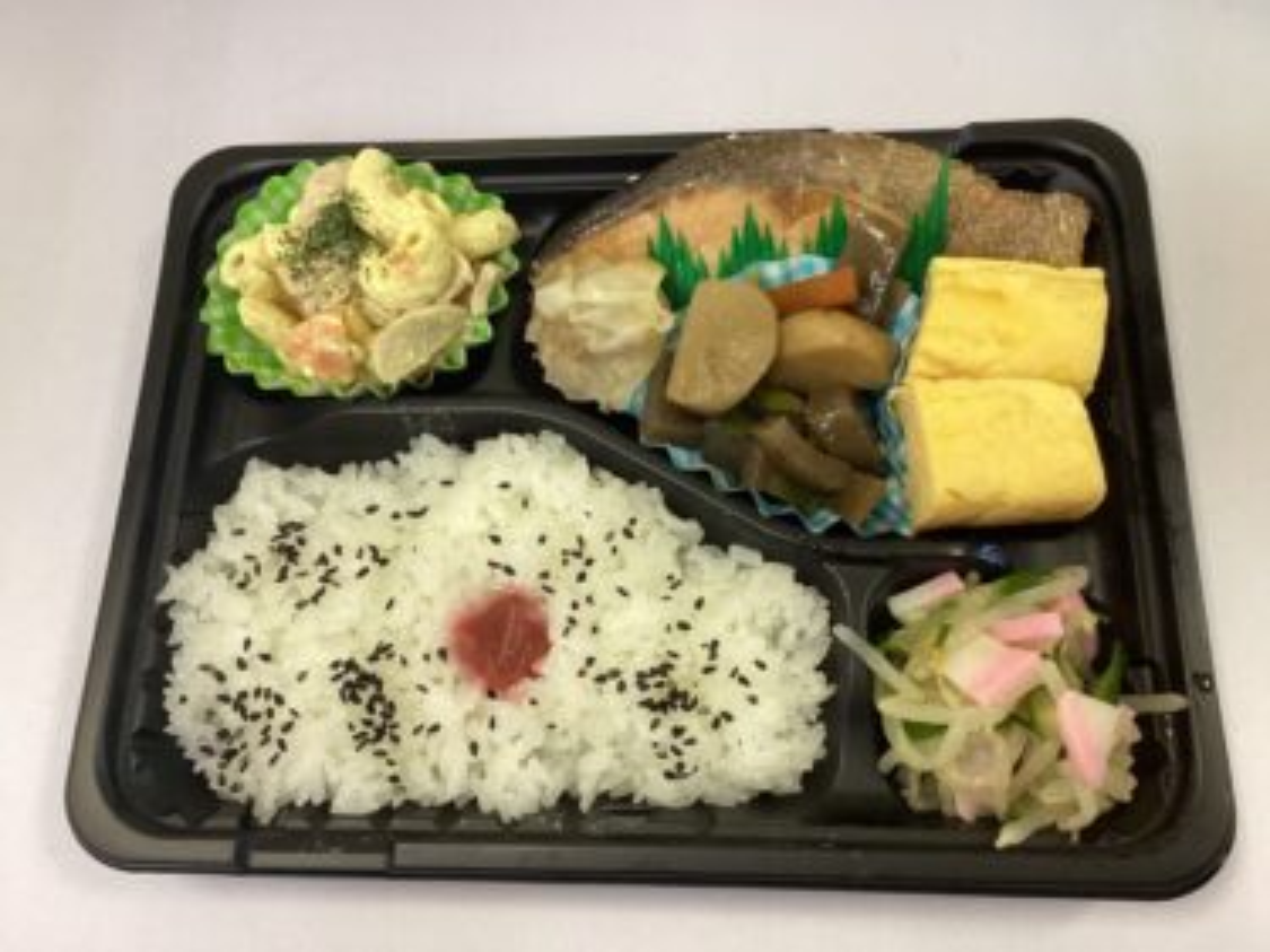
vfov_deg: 45.4
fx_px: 1137
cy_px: 476
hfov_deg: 58.4
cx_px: 635
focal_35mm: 31
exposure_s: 1/60
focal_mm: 3.3
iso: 250
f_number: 2.4
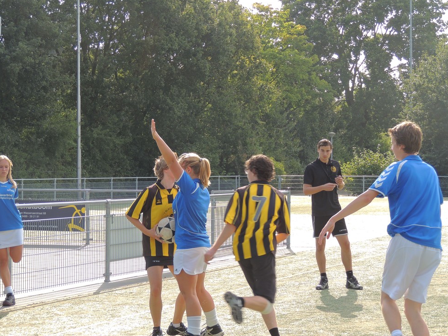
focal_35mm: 105
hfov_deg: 18.7
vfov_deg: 14.1
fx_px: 1359
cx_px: 218
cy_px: 171
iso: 100
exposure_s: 1/250
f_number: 4.1
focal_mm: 17.8
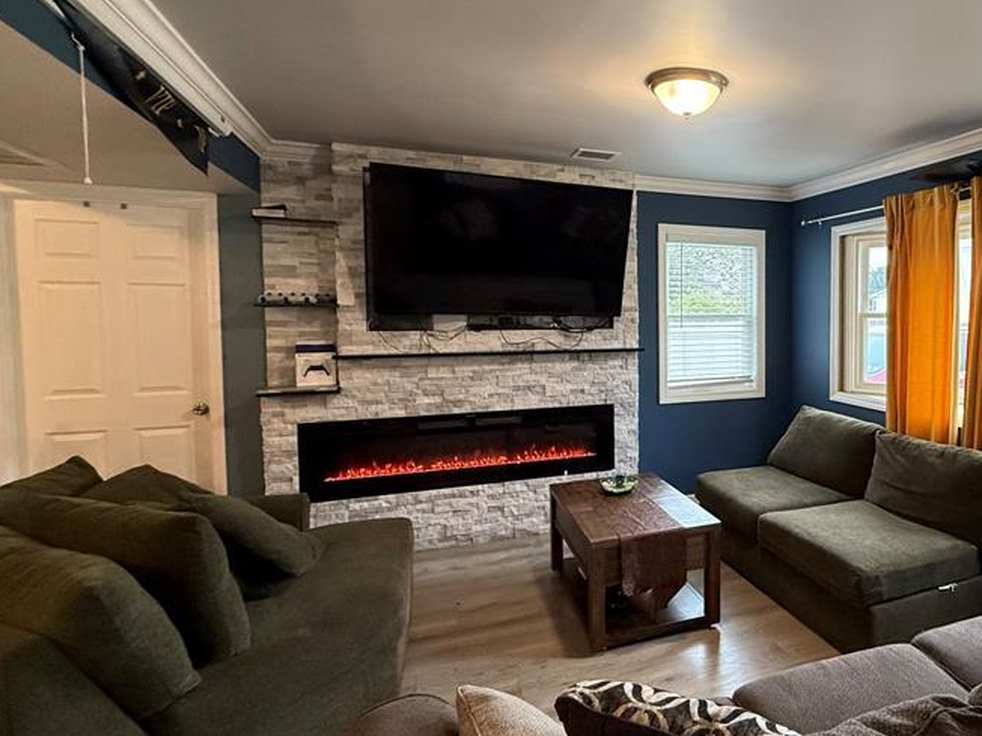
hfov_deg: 72.0
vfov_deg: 61.0
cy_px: 345
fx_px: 624
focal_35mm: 22
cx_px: 717
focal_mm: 2.22
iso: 500
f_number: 2.2
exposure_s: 1/120
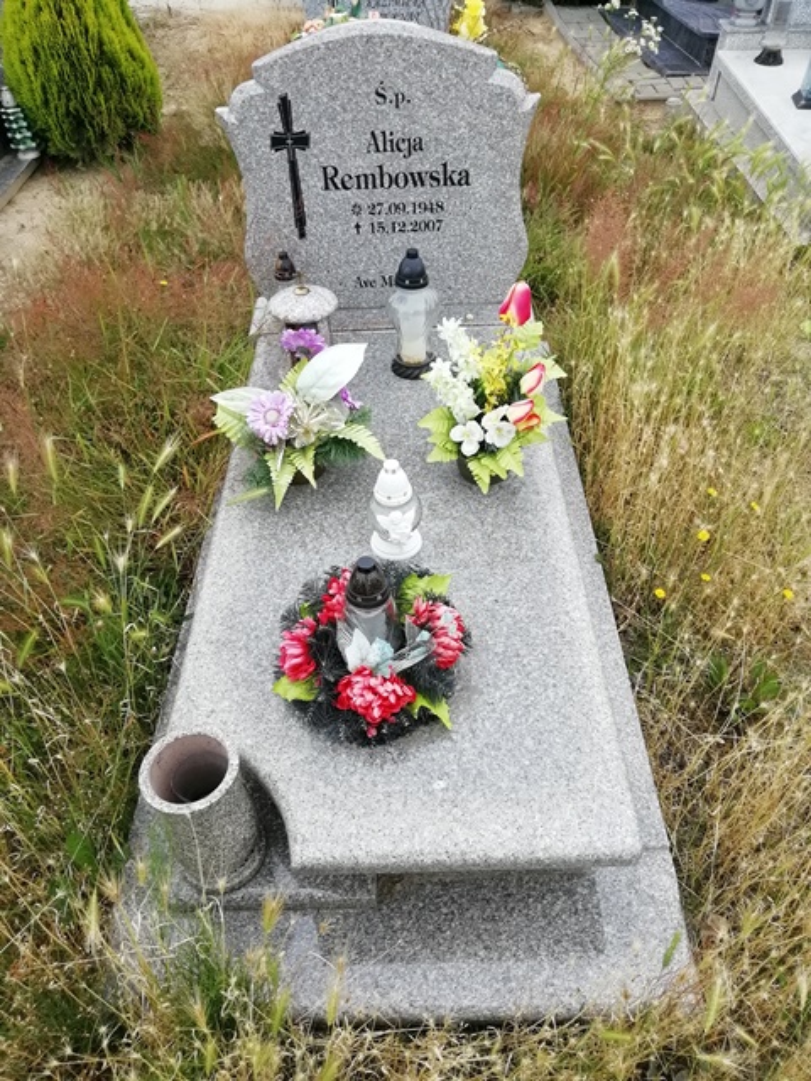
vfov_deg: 67.3
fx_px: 812
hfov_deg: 53.1
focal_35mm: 26
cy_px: 540
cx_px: 406
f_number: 2.2
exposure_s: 1/234
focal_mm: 3.21
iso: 50
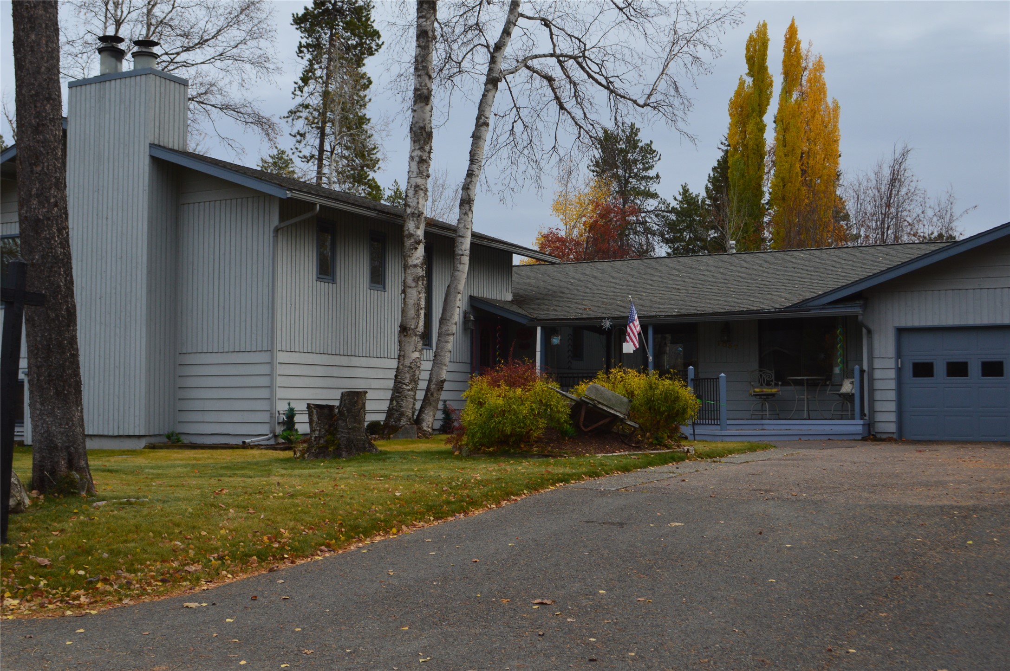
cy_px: 336
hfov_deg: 46.4
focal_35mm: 42
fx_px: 1177
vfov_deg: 31.8
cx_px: 505
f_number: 9
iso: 400
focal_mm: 28
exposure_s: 1/160
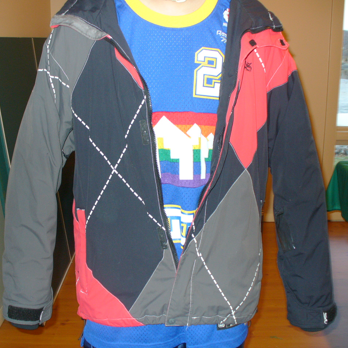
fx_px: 500
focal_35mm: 44
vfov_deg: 38.3
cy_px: 174
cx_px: 157
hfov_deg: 38.3
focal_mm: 6.1
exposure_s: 1/8
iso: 100
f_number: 2.8
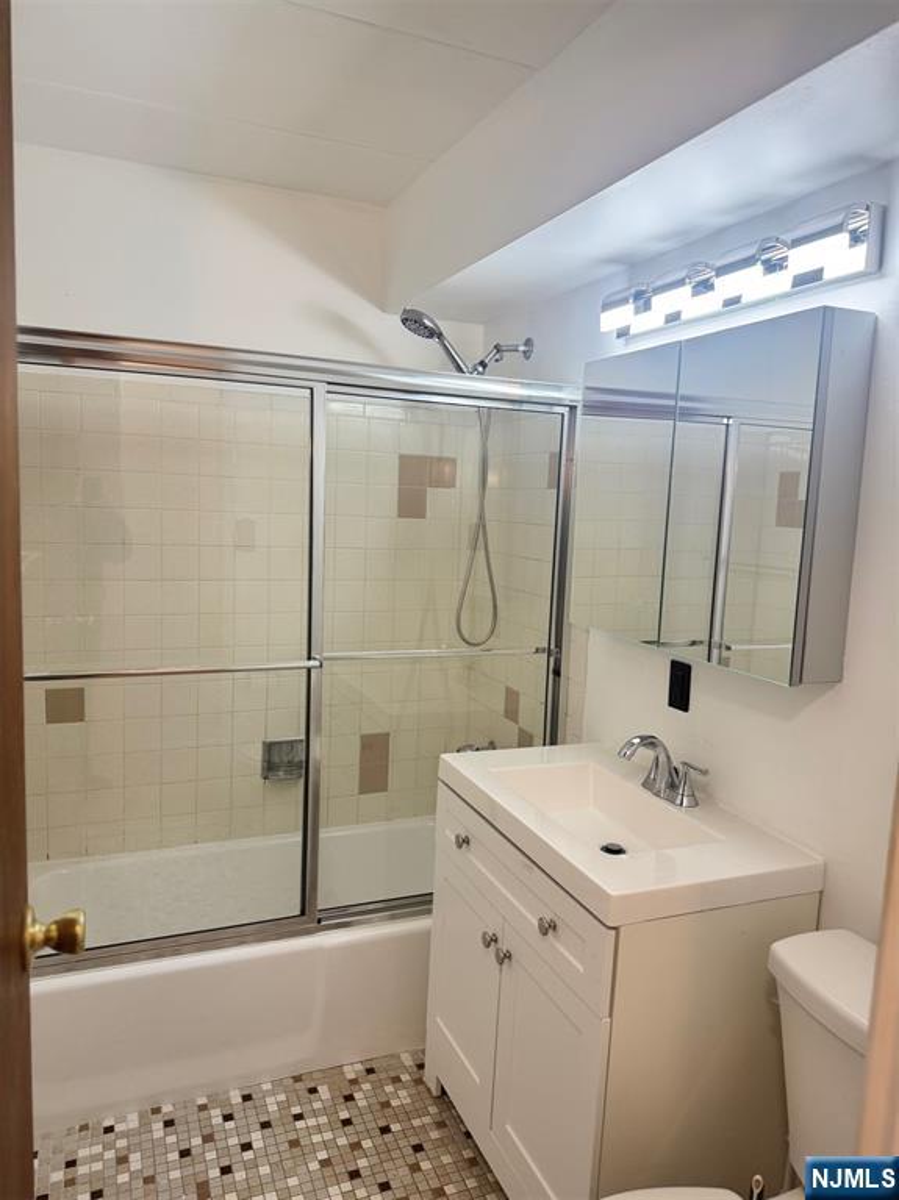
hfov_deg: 56.8
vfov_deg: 71.6
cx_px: 450
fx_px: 832
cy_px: 600
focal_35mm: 24
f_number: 1.78
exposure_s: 1/120
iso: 125
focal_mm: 6.76
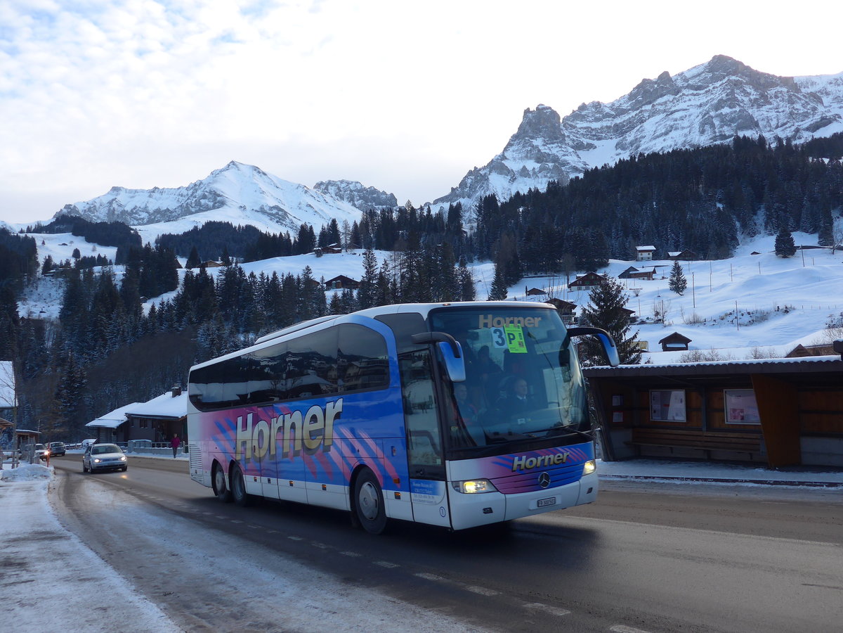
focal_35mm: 29
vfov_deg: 48.2
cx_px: 422
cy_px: 316
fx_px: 706
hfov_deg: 61.7
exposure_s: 1/400
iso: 80
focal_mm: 6
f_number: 2.8
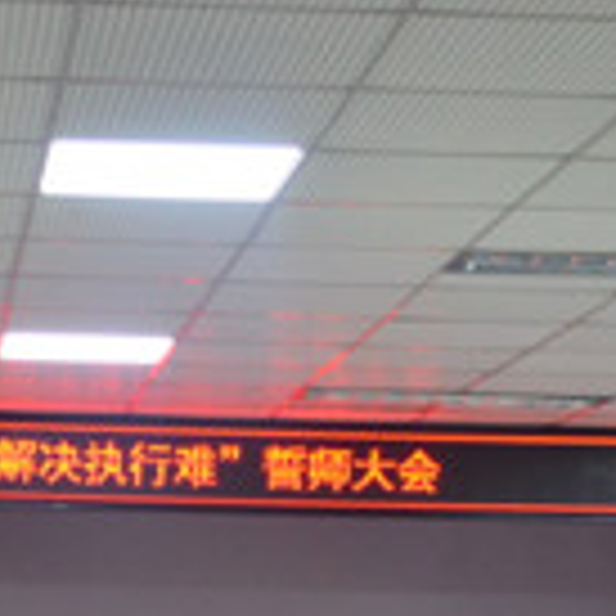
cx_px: 81
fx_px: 2678
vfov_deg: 12.7
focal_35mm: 133
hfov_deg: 13.0
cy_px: 805
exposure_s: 1/50
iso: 1000
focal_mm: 26
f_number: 4
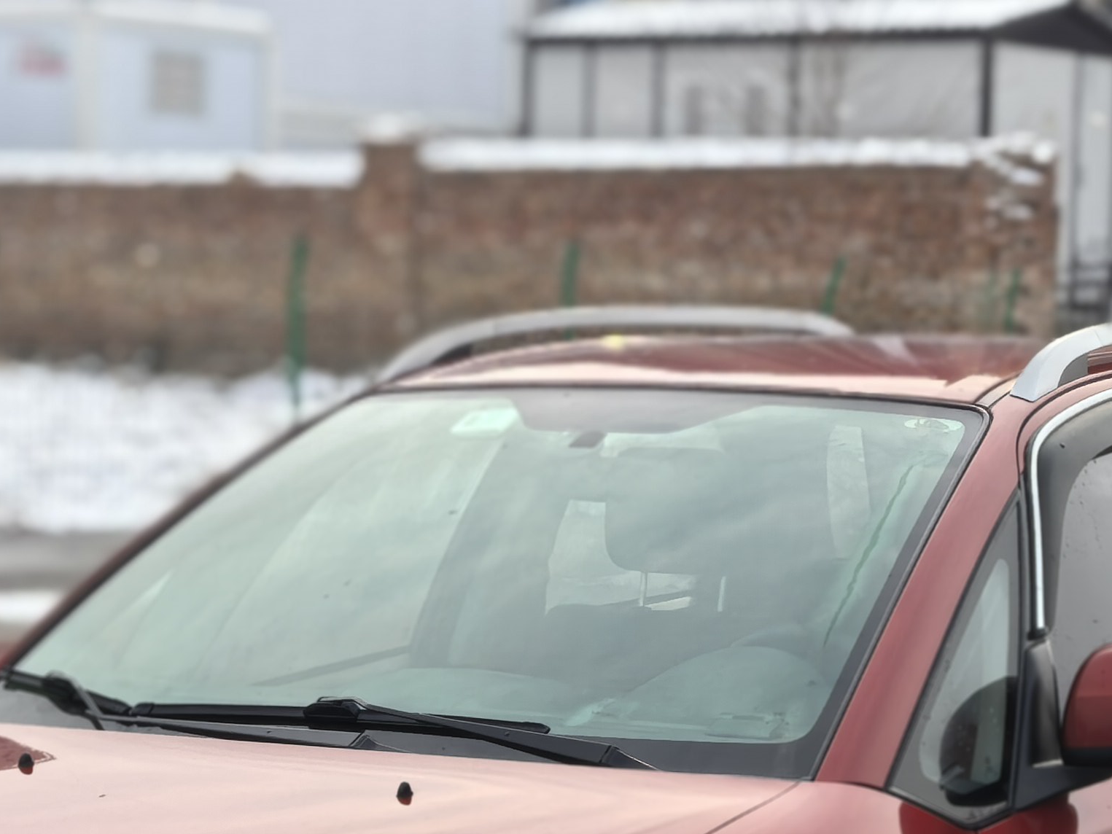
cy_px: 583
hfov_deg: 13.6
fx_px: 4658
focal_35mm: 145
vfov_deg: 10.2
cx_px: 663
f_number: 1.8
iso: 50
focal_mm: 5.35
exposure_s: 1/1855
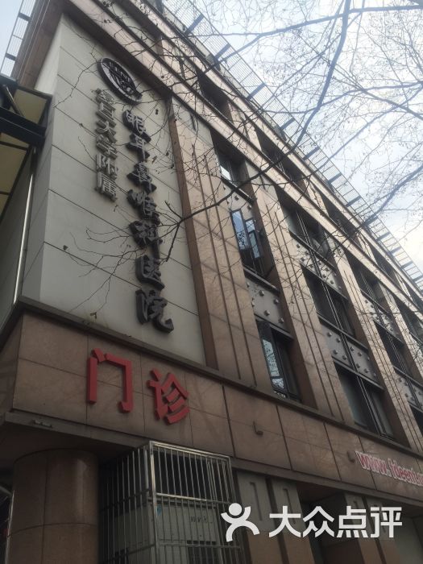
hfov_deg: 48.2
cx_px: 212
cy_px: 282
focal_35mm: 29
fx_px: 472
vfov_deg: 61.7
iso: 32
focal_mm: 4.15
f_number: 2.2
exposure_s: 1/807
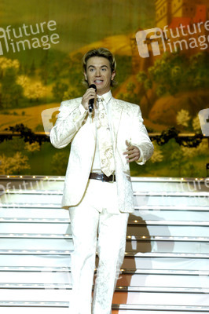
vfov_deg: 10.6
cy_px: 157
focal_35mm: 195
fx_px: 1701
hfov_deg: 7.0
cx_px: 104
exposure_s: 1/125
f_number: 2.8
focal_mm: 130
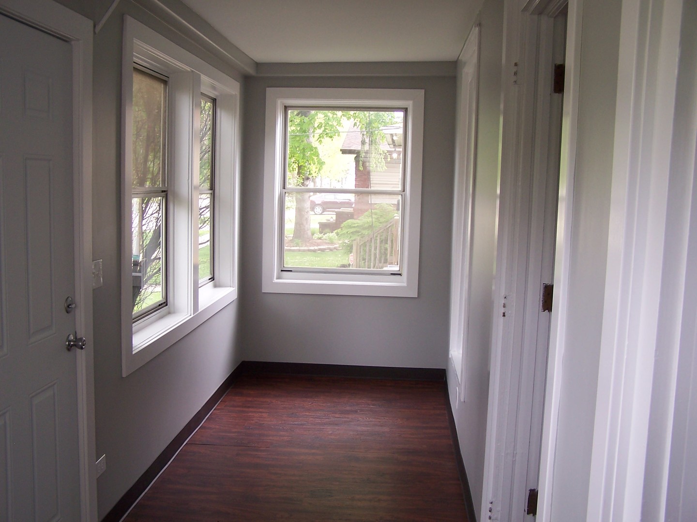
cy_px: 261
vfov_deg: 37.7
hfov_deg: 49.0
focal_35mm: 38
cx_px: 348
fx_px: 765
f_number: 2.8
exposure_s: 1/45
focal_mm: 6.3
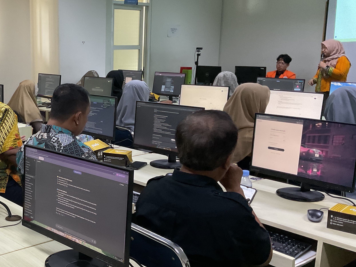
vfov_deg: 30.8
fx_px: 483
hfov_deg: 38.9
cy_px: 154
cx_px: 73
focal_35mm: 47
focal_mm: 3
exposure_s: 1/50
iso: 125
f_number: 1.8
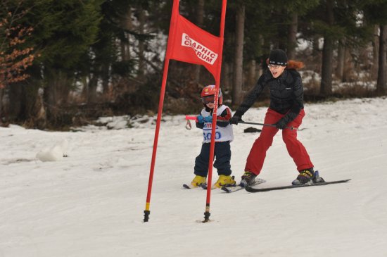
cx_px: 194
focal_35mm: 240
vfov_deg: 5.7
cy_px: 128
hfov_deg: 8.6
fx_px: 2576
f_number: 5
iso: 640
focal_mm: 160
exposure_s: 1/2500
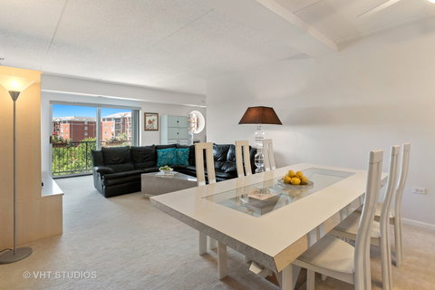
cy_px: 145
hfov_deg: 93.3
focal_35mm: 17
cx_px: 218
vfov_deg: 70.4
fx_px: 205
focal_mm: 11.5
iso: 200
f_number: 8
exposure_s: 1/4
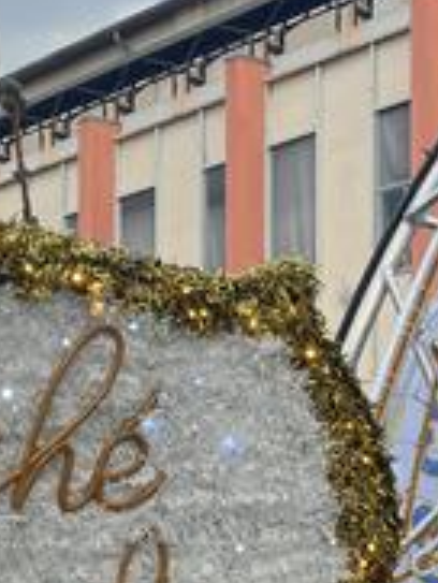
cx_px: 261
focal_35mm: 86
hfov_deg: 17.2
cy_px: 612
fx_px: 1449
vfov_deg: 21.7
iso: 40
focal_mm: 5.1
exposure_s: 1/232
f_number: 1.6
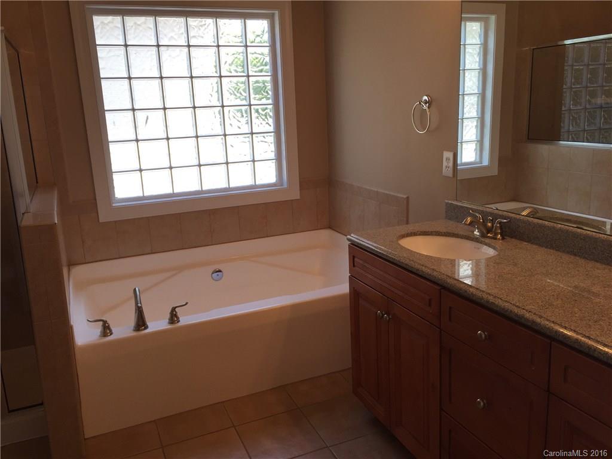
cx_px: 306
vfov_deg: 48.2
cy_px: 230
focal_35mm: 29
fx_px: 513
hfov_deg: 61.7
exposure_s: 1/120
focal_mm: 4.15
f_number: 2.2
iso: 40
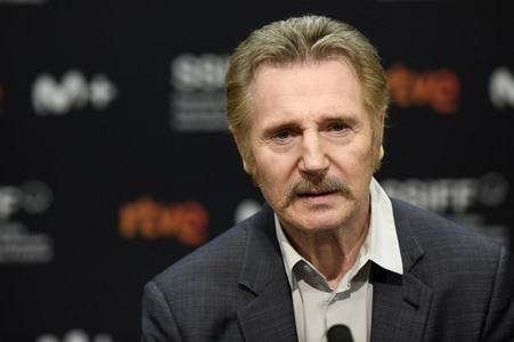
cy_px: 171
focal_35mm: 155
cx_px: 257
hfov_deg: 13.3
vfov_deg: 8.8
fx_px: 2211
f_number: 3.2
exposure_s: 1/200
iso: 1000
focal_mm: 155
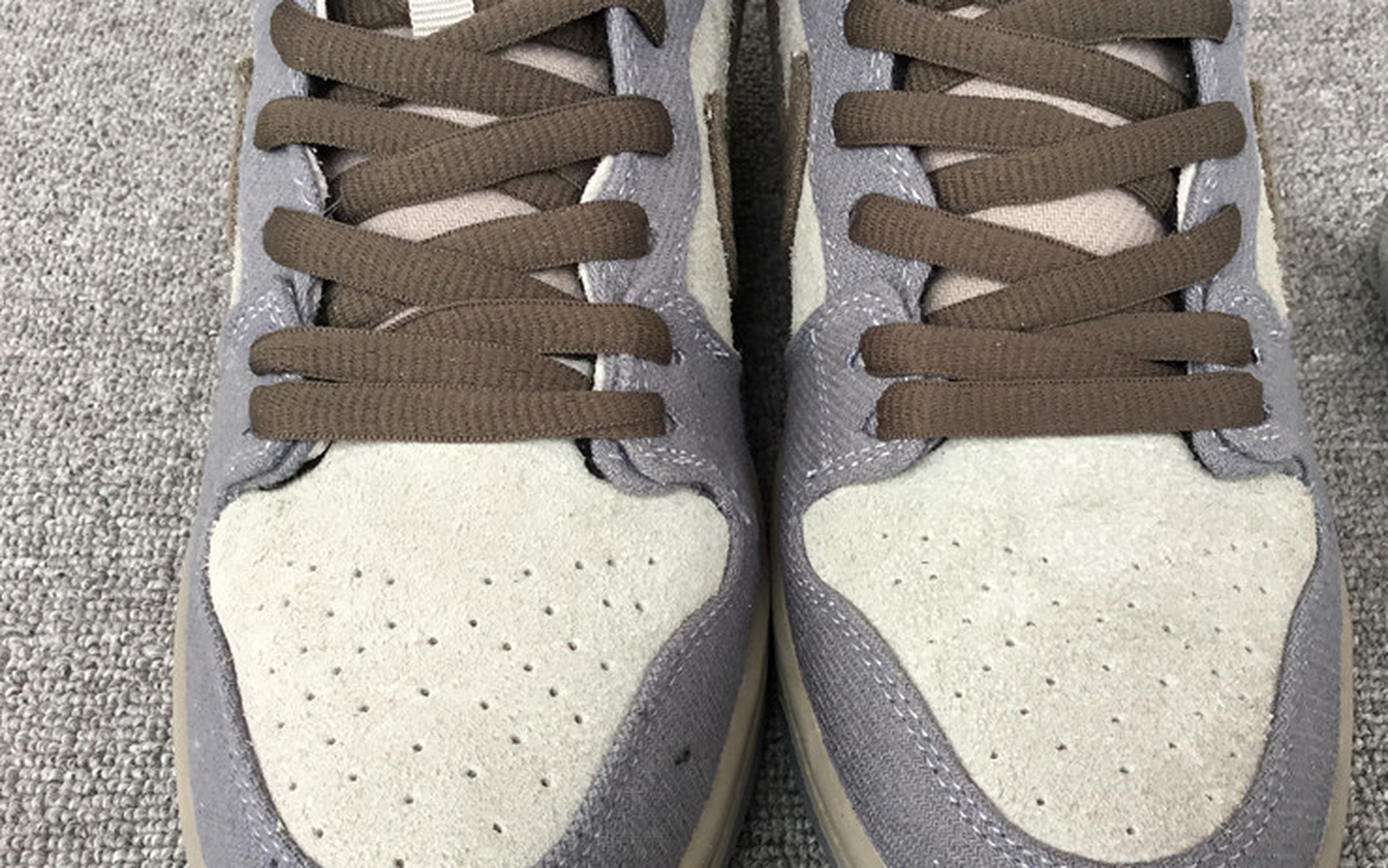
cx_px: 787
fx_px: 1513
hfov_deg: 49.1
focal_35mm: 40
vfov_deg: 31.9
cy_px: 518
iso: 32
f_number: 2.4
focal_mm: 3.3
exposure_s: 1/50
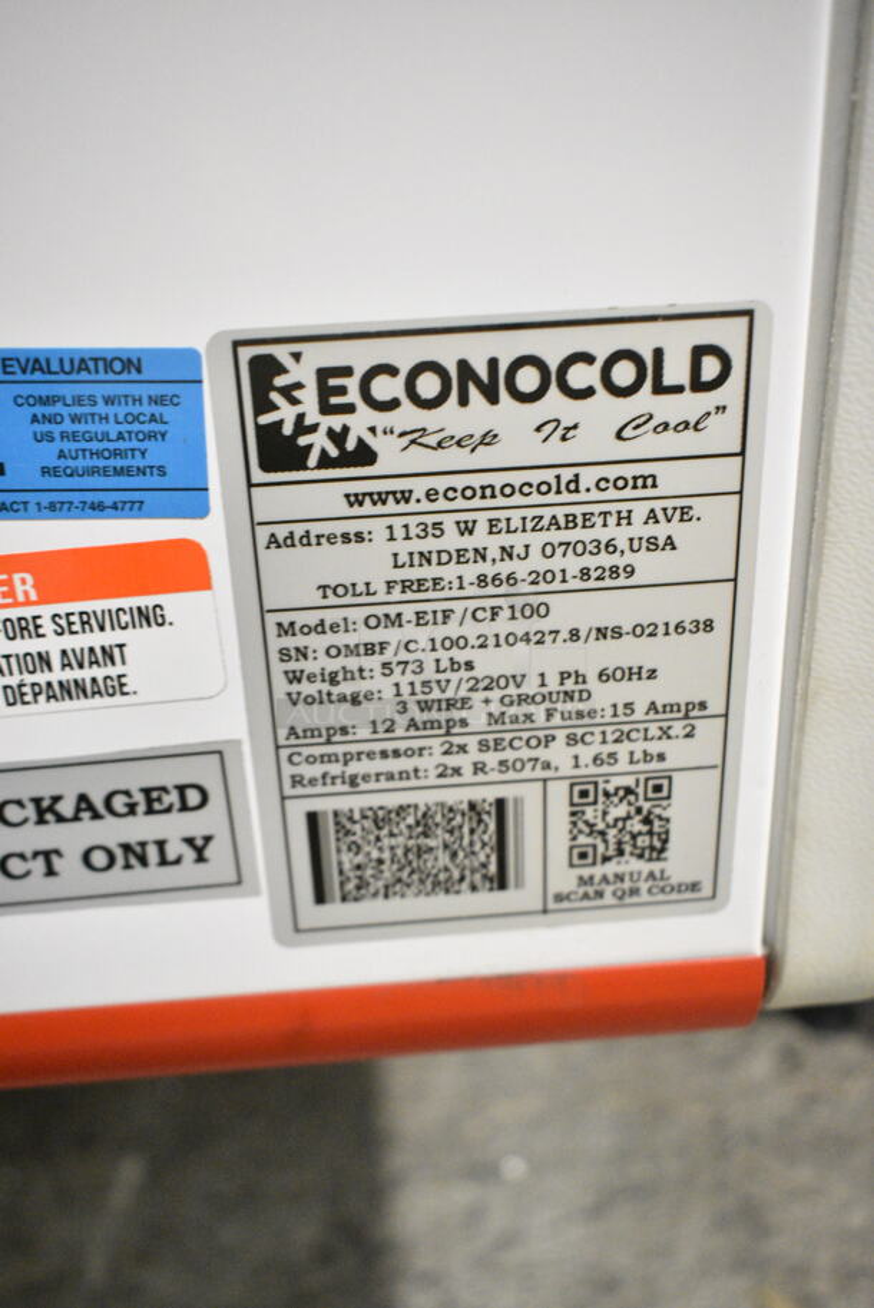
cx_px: 437
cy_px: 654
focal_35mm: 38
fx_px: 1363
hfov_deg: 35.5
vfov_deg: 51.3
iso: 6400
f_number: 5.6
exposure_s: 1/200
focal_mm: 25
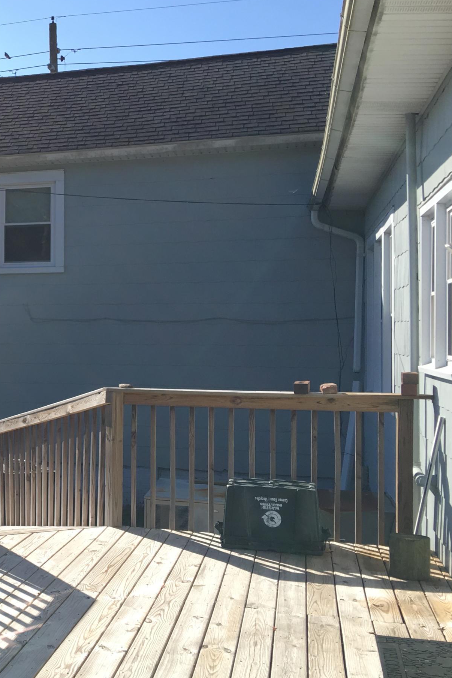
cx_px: -54
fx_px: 942
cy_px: 344
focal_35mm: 50
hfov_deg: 25.0
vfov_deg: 39.6
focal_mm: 4.15
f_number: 2.2
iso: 25
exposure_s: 1/1026
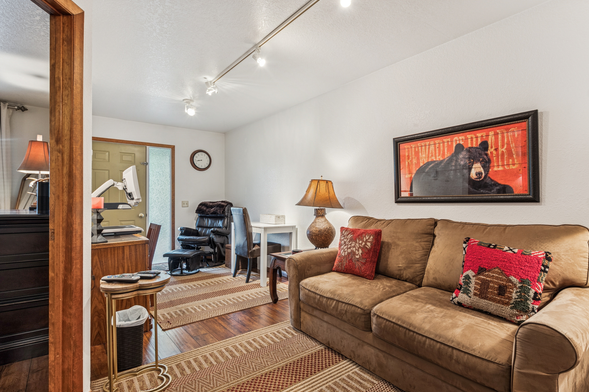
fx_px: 294
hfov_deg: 89.9
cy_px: 198
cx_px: 310
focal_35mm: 18
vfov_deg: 67.4
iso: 100
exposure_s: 1/3
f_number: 6.3
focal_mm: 11.5
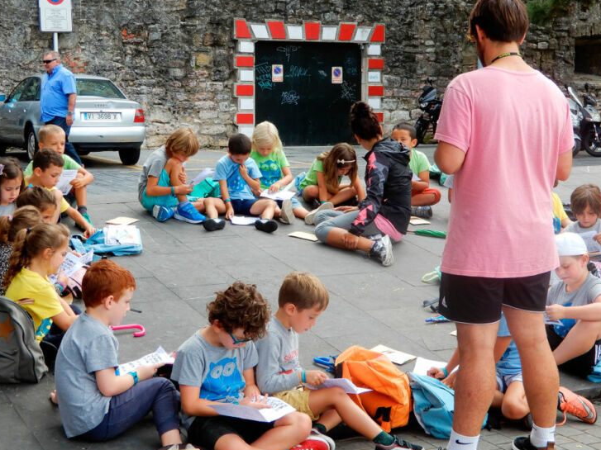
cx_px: 312
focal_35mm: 55
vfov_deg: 26.6
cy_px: 228
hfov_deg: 34.9
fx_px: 955
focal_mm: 8.9
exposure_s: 1/200
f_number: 4
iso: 80
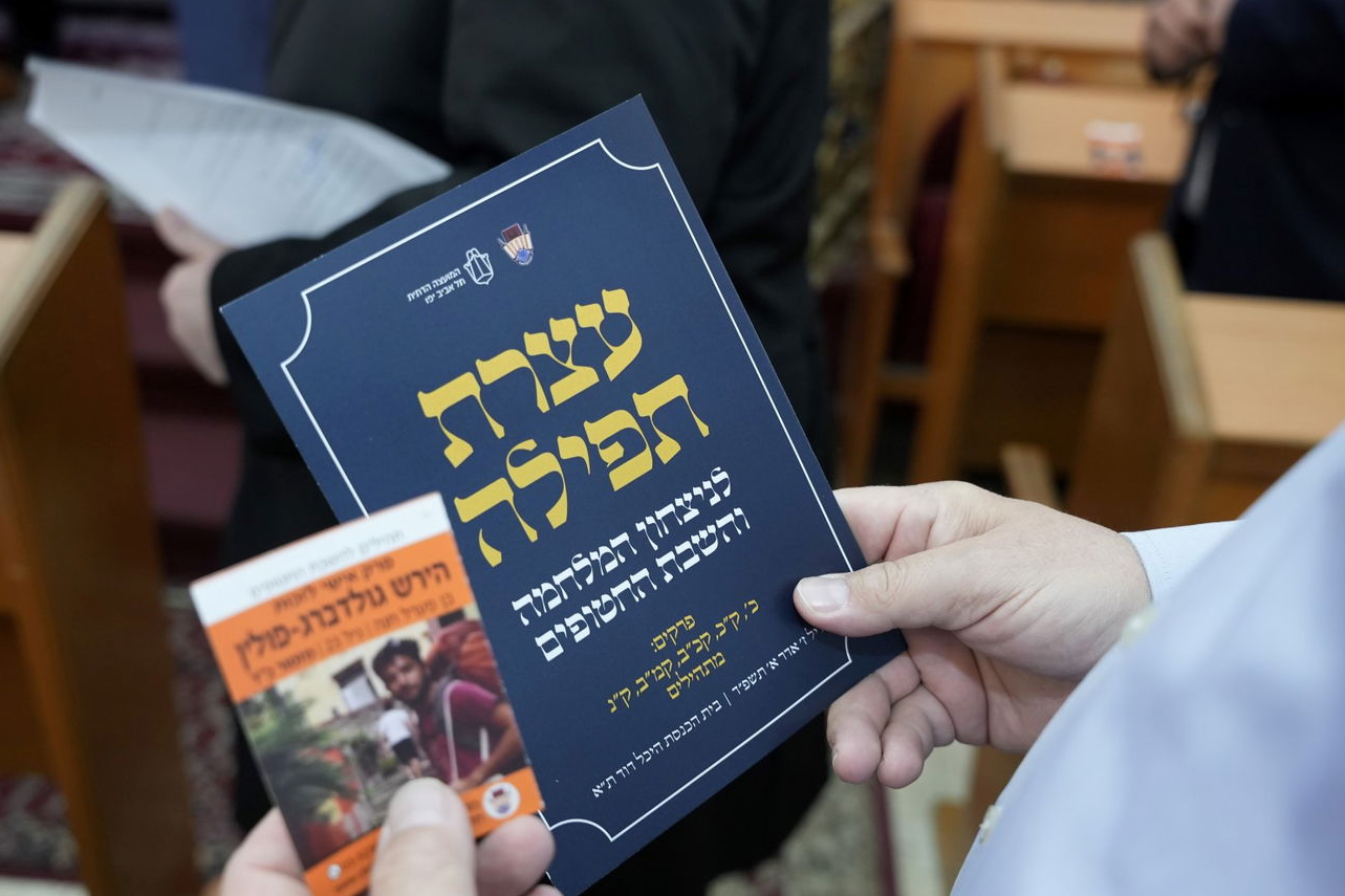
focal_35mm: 37
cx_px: 647
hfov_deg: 52.2
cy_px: 468
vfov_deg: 36.1
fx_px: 1373
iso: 1600
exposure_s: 1/200
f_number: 4
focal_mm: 33.7
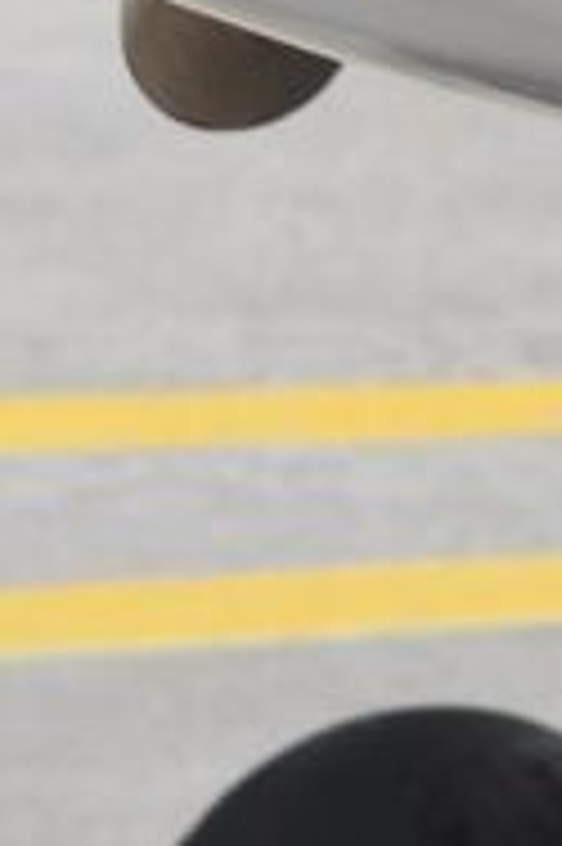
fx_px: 18696
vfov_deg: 2.6
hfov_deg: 1.7
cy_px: 1444
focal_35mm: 797
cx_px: 1619
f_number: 8
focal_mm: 78
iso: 200
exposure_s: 1/125
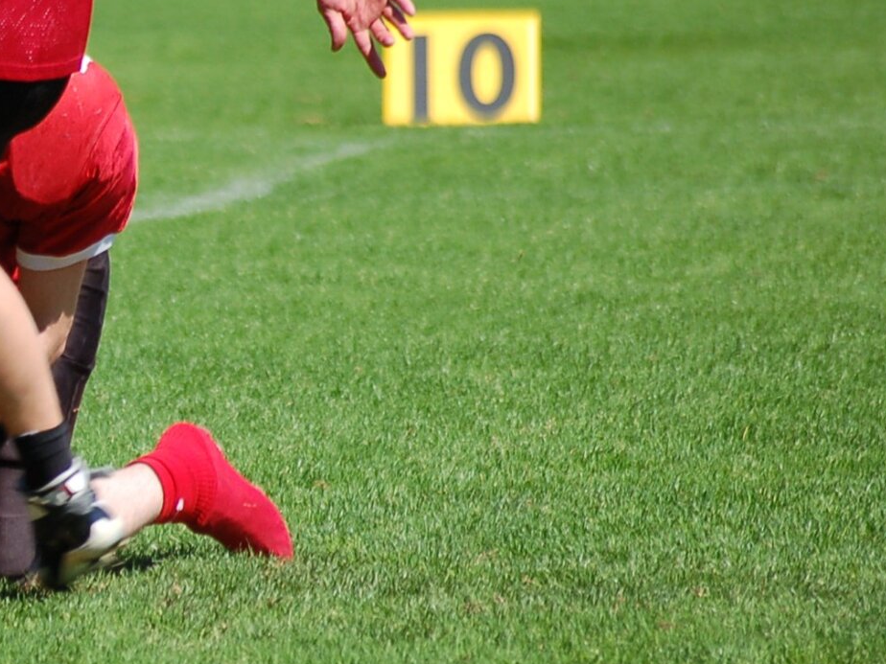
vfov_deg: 2.0
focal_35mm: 754
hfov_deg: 2.6
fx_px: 19299
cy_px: 392
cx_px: -132
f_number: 5.3
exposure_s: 1/1000
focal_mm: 220
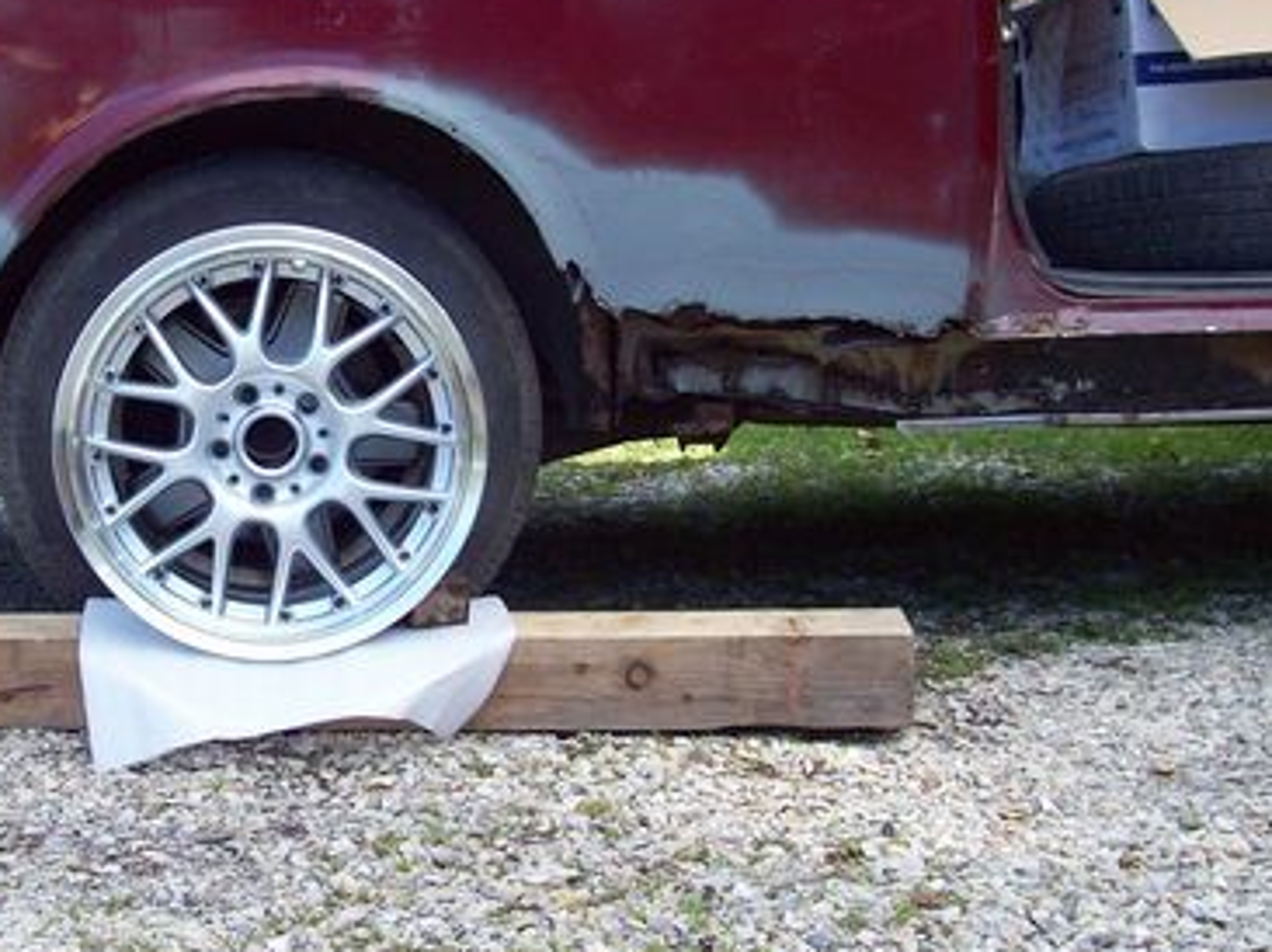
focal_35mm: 63
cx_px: 285
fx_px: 2313
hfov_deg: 30.1
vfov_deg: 23.2
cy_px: 393
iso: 80
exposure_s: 1/185
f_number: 2.7
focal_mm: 6
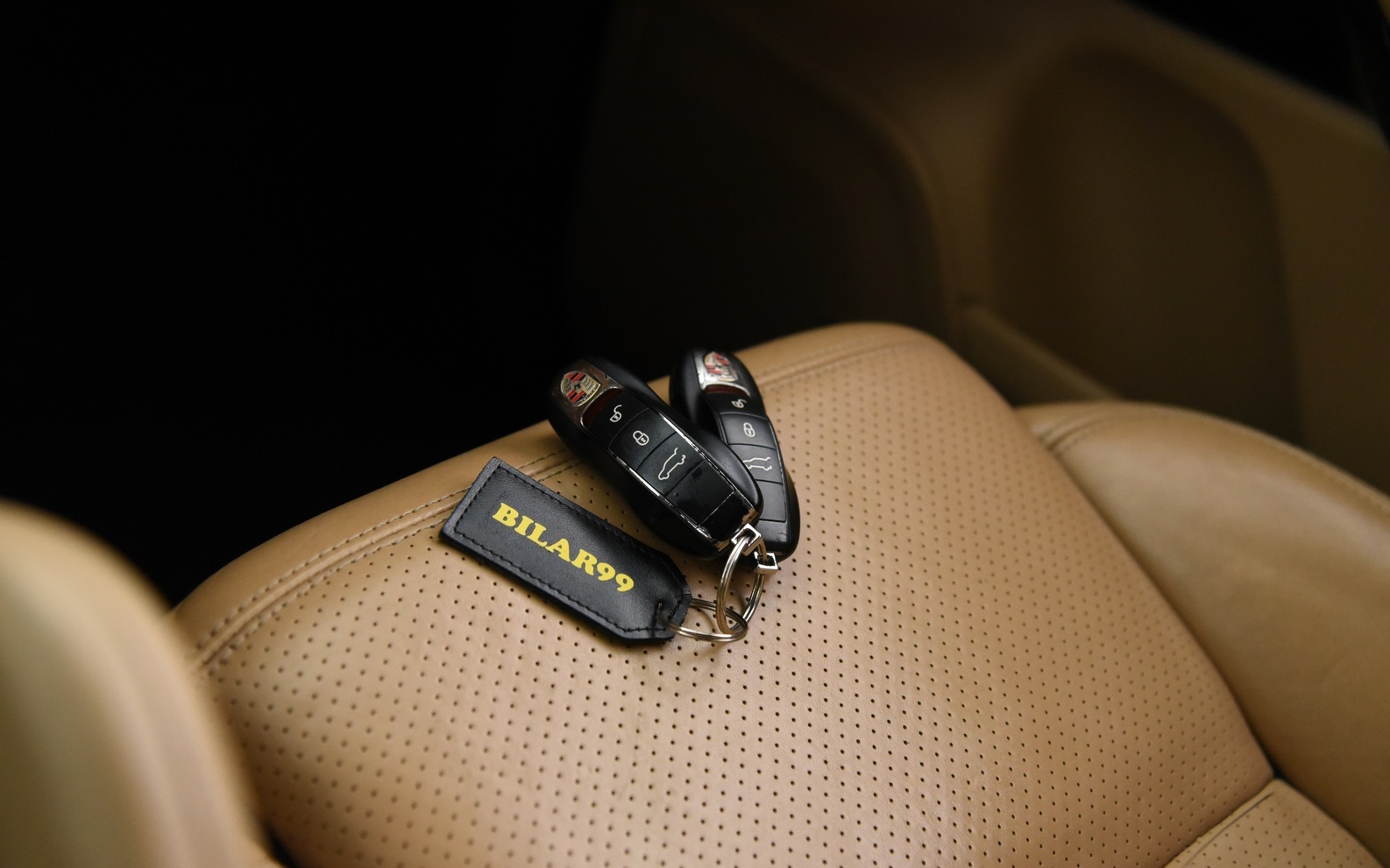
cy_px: 453
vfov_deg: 24.9
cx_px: 684
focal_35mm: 52
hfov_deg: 38.9
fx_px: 1970
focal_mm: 50
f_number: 4
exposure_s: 1/20
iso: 4000
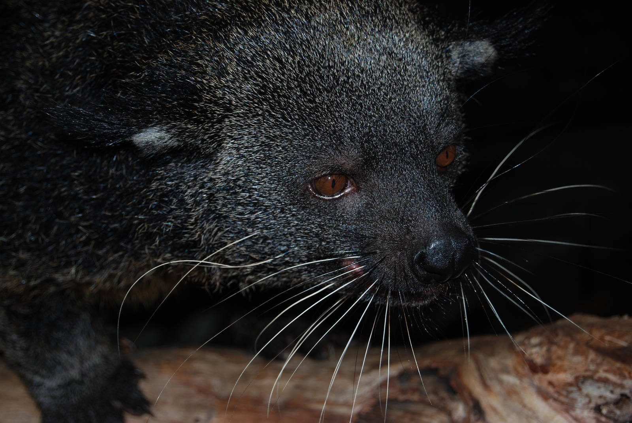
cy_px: 212
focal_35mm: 82
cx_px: 316
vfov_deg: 16.6
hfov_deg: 24.6
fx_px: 1450
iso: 100
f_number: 5.6
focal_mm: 55
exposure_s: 1/125
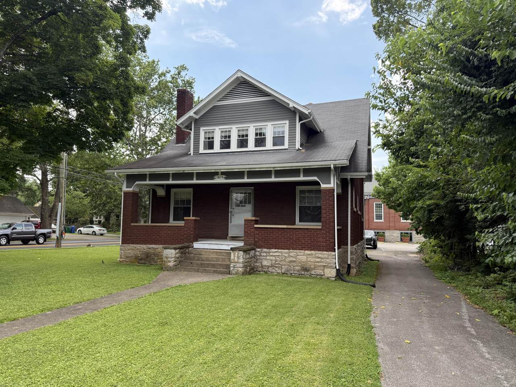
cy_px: 194
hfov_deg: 71.6
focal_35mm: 24
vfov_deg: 56.8
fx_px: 358
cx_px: 258
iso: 100
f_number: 1.78
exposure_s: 1/1250
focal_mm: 6.76
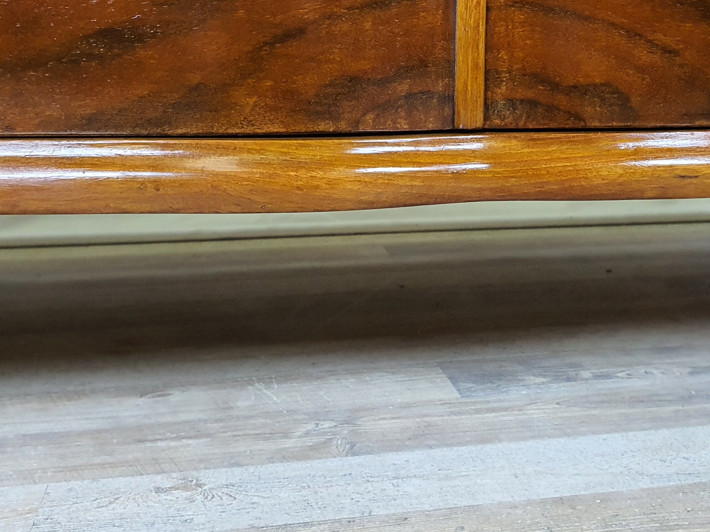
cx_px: 417
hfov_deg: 41.1
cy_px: 208
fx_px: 943
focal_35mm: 46
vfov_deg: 31.4
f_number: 2.4
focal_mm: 4.3
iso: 500
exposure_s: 1/50
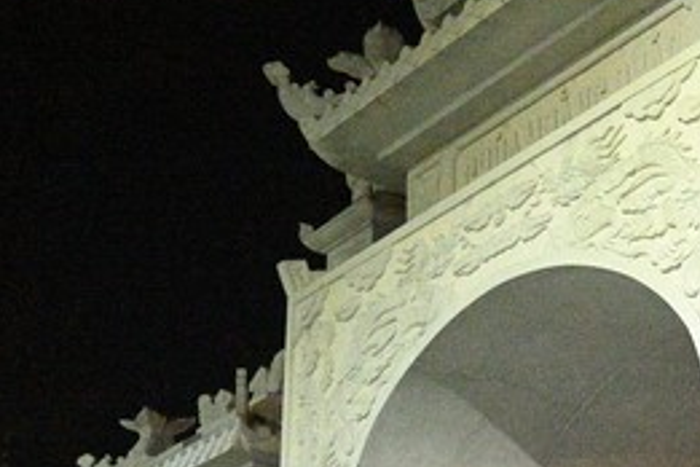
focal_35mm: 77
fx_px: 1497
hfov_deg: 25.1
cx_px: 693
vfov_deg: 17.4
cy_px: 454
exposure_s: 1/250
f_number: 4.5
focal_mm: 31
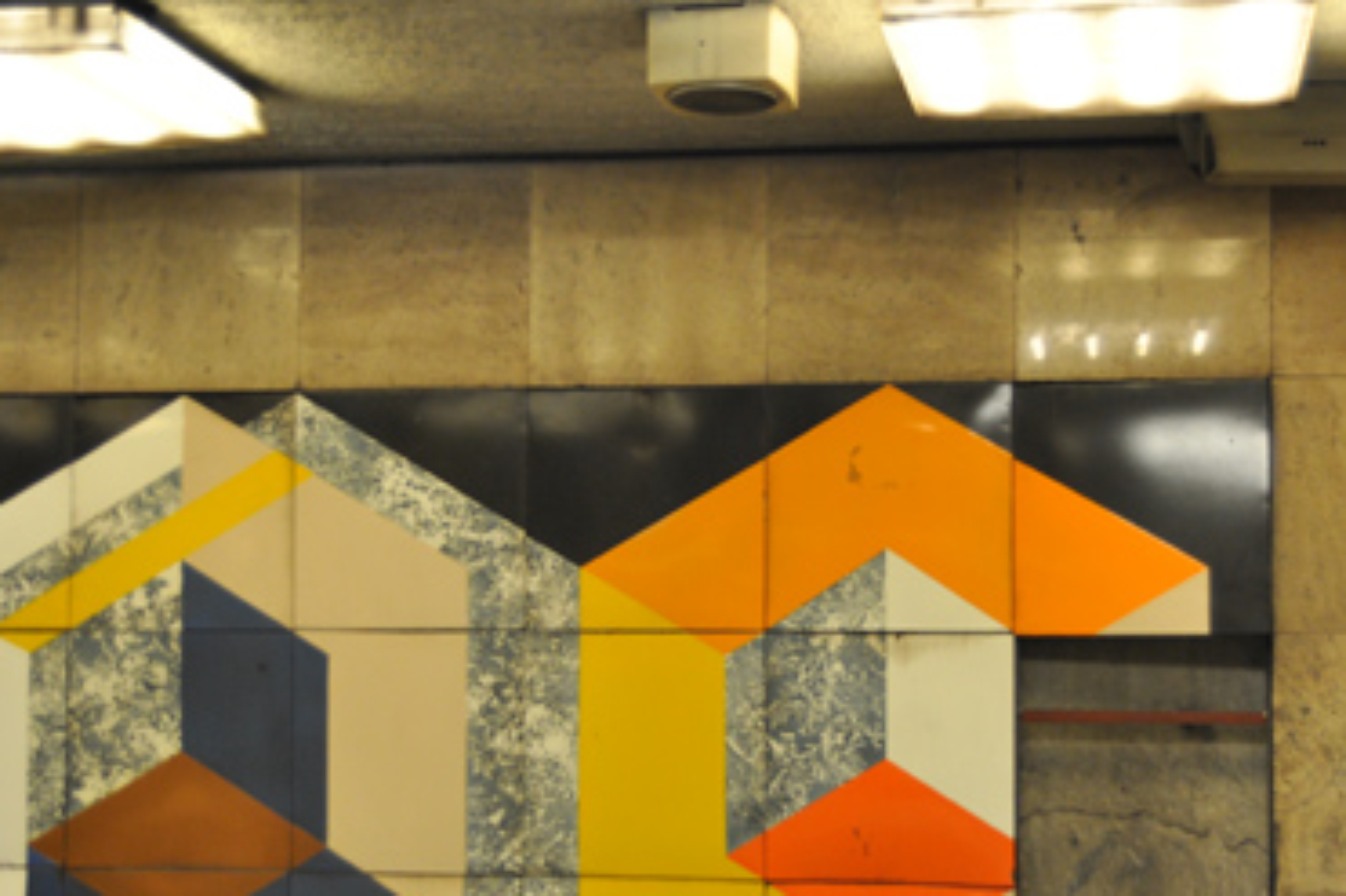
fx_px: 2273
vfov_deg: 22.3
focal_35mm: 61
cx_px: 736
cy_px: 559
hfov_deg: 33.0
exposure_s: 1/40
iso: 800
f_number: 3.2
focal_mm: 25
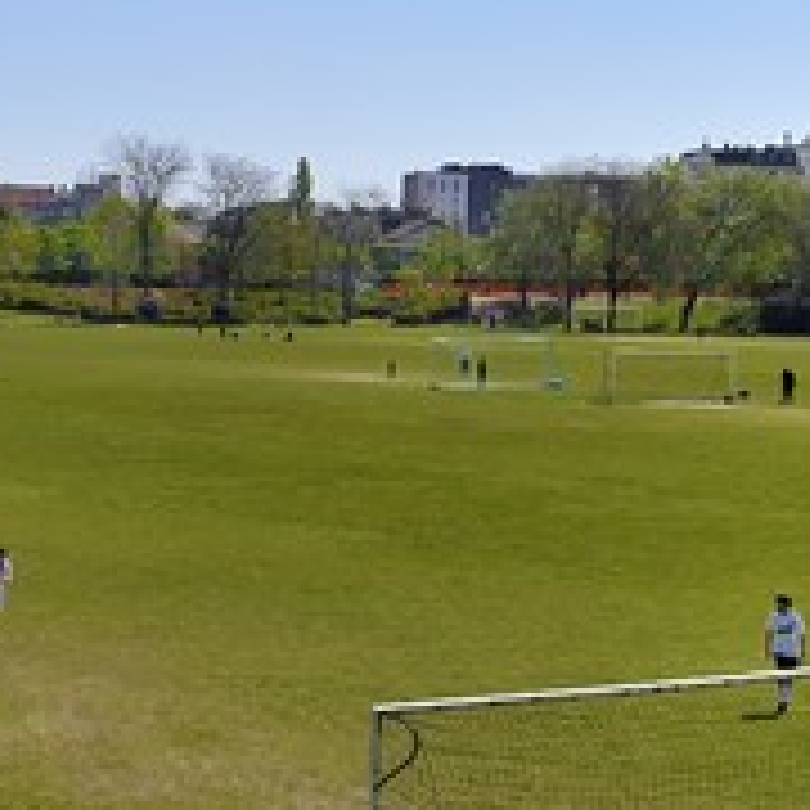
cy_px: 423
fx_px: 2515
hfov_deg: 18.1
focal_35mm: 95
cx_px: 162
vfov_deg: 18.3
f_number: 7.1
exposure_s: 1/1000
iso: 200
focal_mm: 48
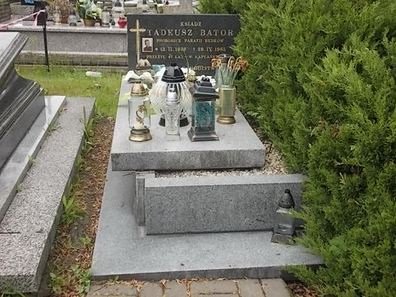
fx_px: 492
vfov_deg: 33.6
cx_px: 198
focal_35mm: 43
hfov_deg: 43.9
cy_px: 148
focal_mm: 6.1
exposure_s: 1/100
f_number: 3.3
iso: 80
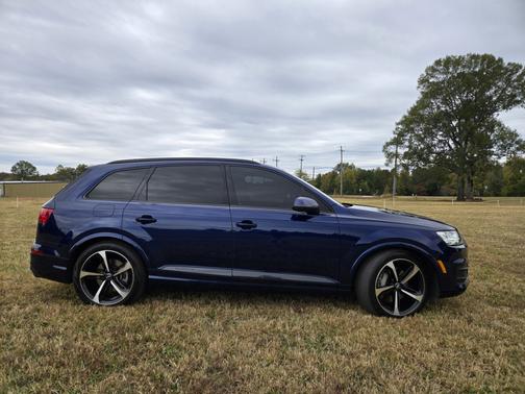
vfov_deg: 58.9
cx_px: 262
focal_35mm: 23
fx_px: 349
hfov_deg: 73.9
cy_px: 197
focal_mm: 5.4
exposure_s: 1/1476
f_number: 1.8
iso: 80
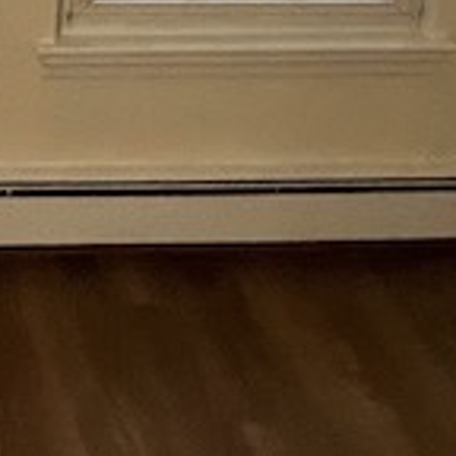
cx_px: -124
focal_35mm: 64
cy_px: -149
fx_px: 954
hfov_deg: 23.9
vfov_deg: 23.5
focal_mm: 1.57
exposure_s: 1/60
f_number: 1.8
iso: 400
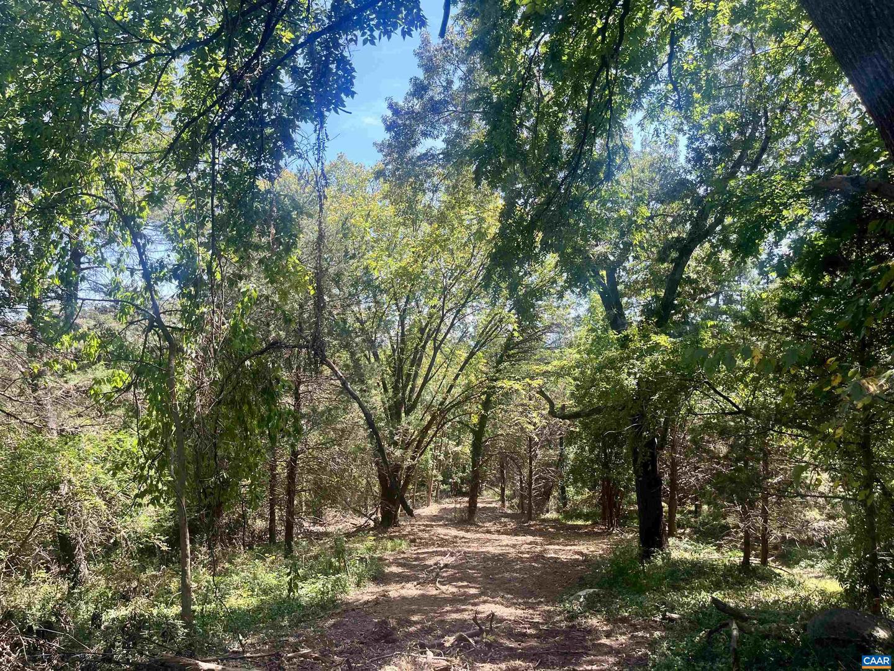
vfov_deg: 53.1
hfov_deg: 67.3
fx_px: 671
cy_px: 336
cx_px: 447
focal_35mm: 26
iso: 50
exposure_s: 1/368
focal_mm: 5.1
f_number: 1.6
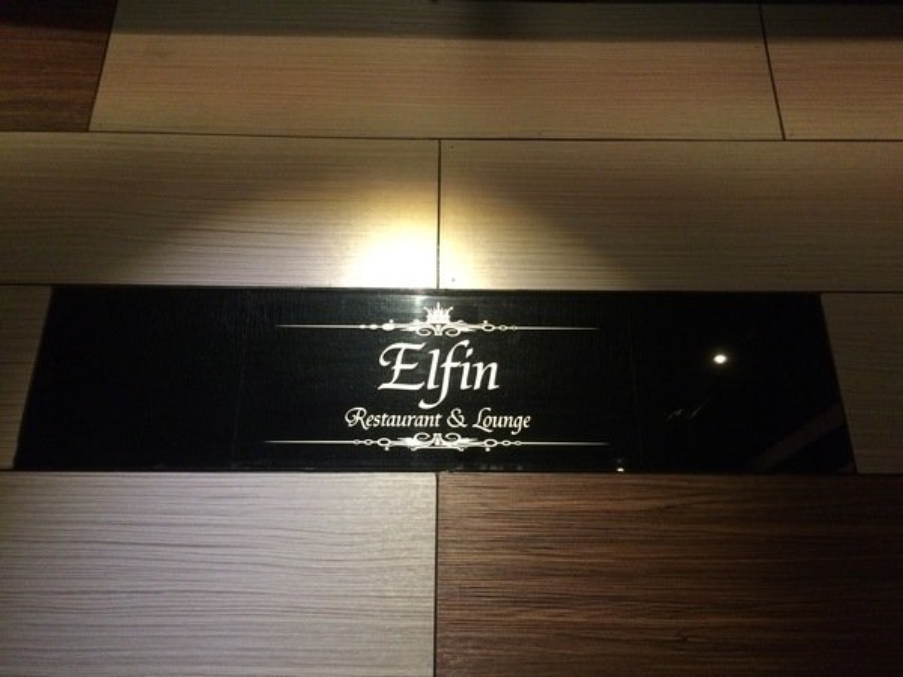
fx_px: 756
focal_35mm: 29
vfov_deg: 48.2
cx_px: 452
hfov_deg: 61.7
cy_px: 338
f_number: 2.2
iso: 320
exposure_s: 1/20
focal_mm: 4.15
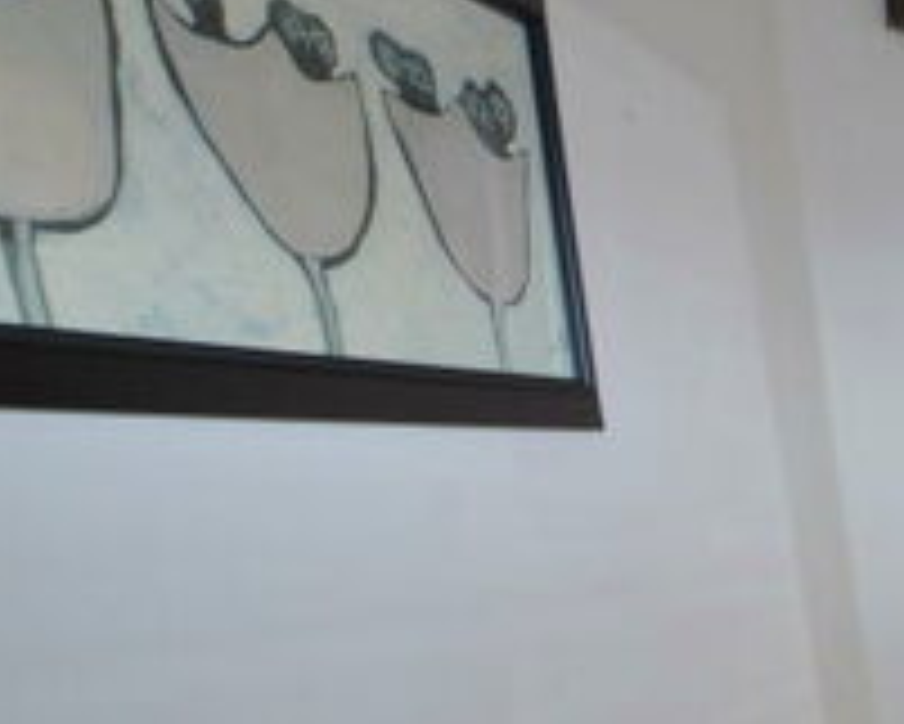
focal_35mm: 49
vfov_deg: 27.0
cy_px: 886
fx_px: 1312
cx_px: 1547
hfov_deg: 23.6
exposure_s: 1/125
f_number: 5.6
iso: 250
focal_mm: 10
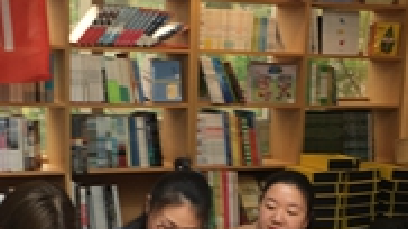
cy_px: 293
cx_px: 215
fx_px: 940
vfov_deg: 13.4
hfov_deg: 24.5
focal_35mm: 87
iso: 25
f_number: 2.2
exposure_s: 1/50
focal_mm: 4.15
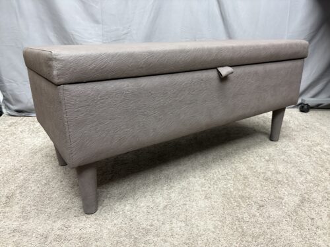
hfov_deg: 67.3
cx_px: 165
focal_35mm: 26
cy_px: 124
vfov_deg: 53.1
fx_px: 248
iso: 320
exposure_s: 1/60
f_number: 1.6
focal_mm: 5.96
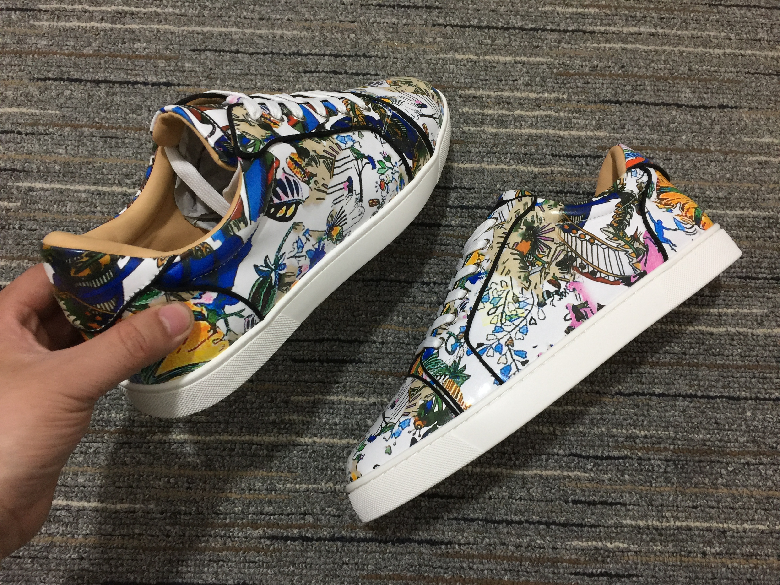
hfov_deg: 61.7
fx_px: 653
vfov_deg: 48.2
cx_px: 390
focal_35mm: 29
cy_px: 292
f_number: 2.2
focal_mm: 4.15
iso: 64
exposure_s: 1/33
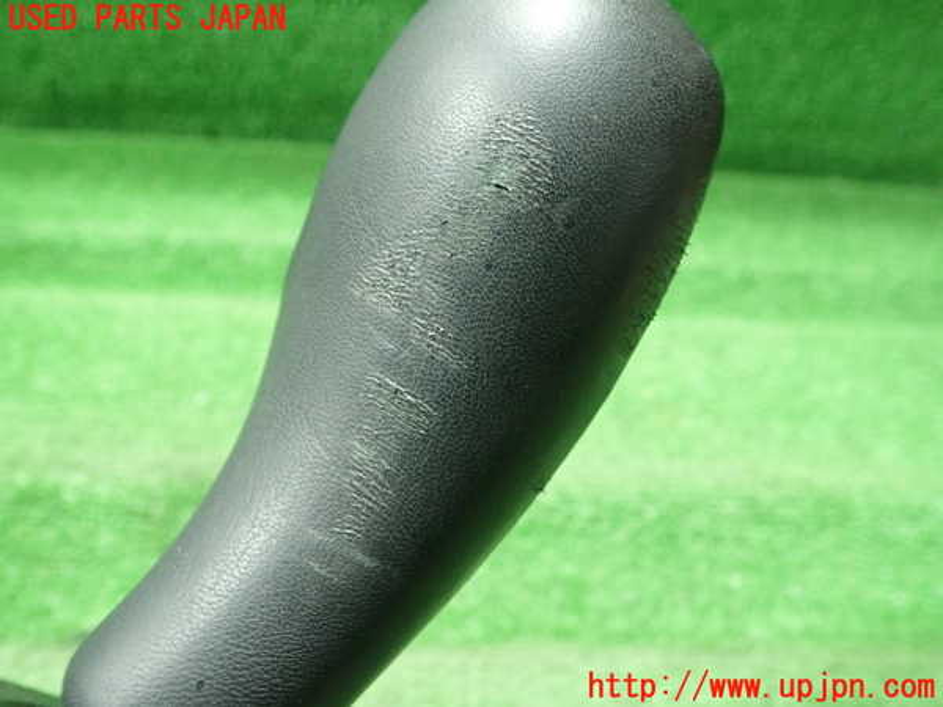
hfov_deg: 60.0
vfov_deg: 46.8
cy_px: 354
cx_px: 472
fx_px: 817
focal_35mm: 30
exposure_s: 1/80
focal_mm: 5.5
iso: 800
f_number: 2.3
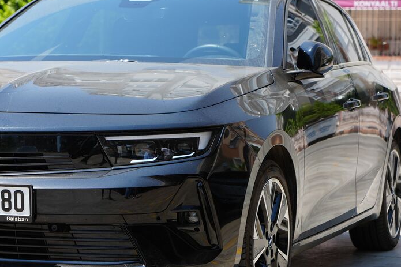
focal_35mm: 129
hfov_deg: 15.8
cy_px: 127
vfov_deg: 10.6
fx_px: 1436
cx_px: 91
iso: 100
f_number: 5
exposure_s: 1/320
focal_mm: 70
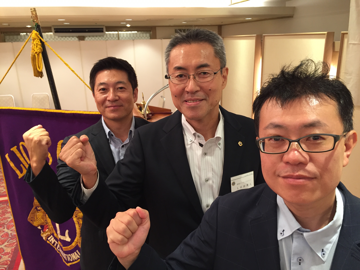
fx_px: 302
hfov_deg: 61.7
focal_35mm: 29
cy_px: 135
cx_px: 180
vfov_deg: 48.2
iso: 160
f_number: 2.2
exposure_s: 1/33
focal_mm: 4.15
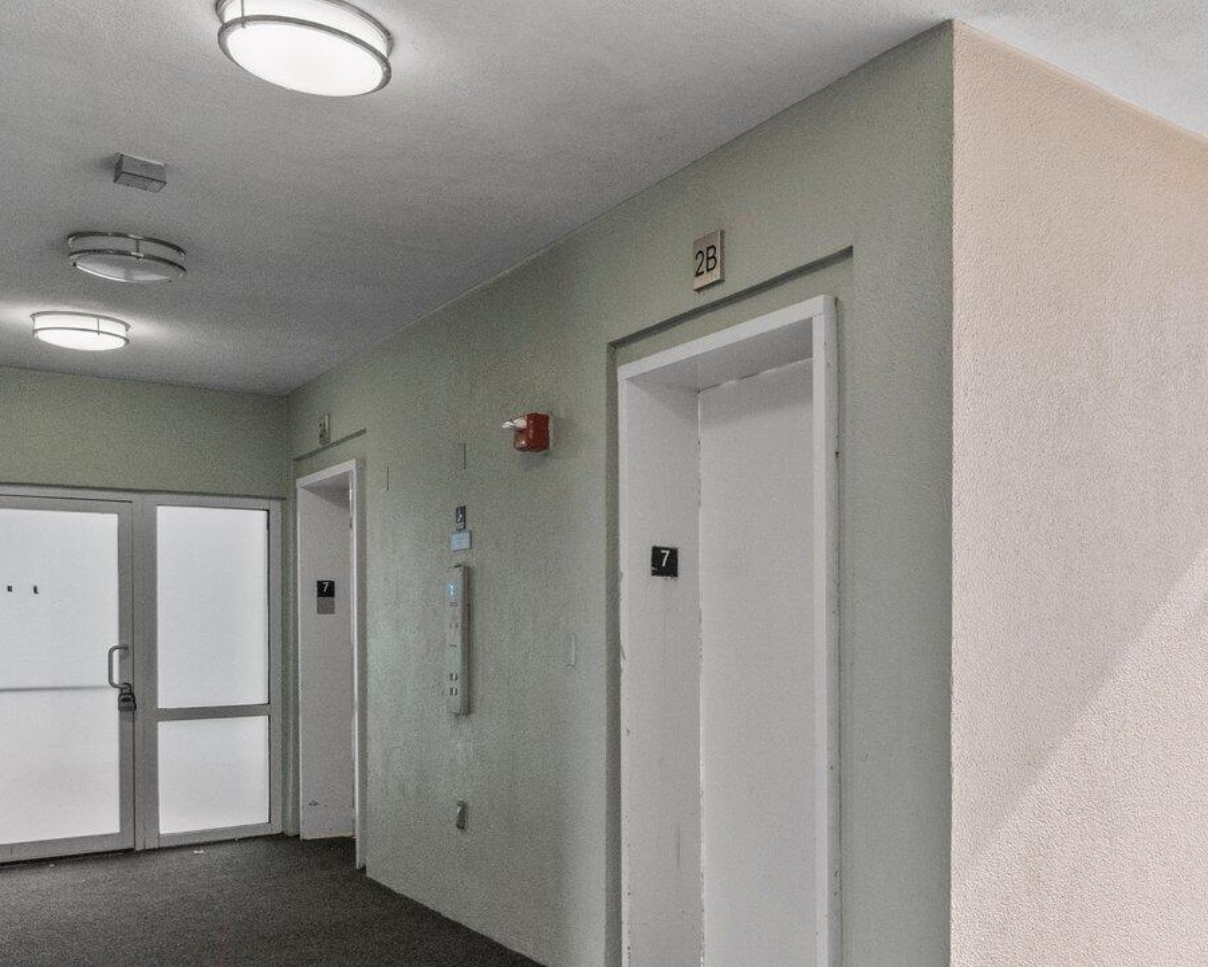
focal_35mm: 32
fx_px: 1144
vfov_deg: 45.3
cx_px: 918
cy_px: 624
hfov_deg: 53.0
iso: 800
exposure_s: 1/80
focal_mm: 10
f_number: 8
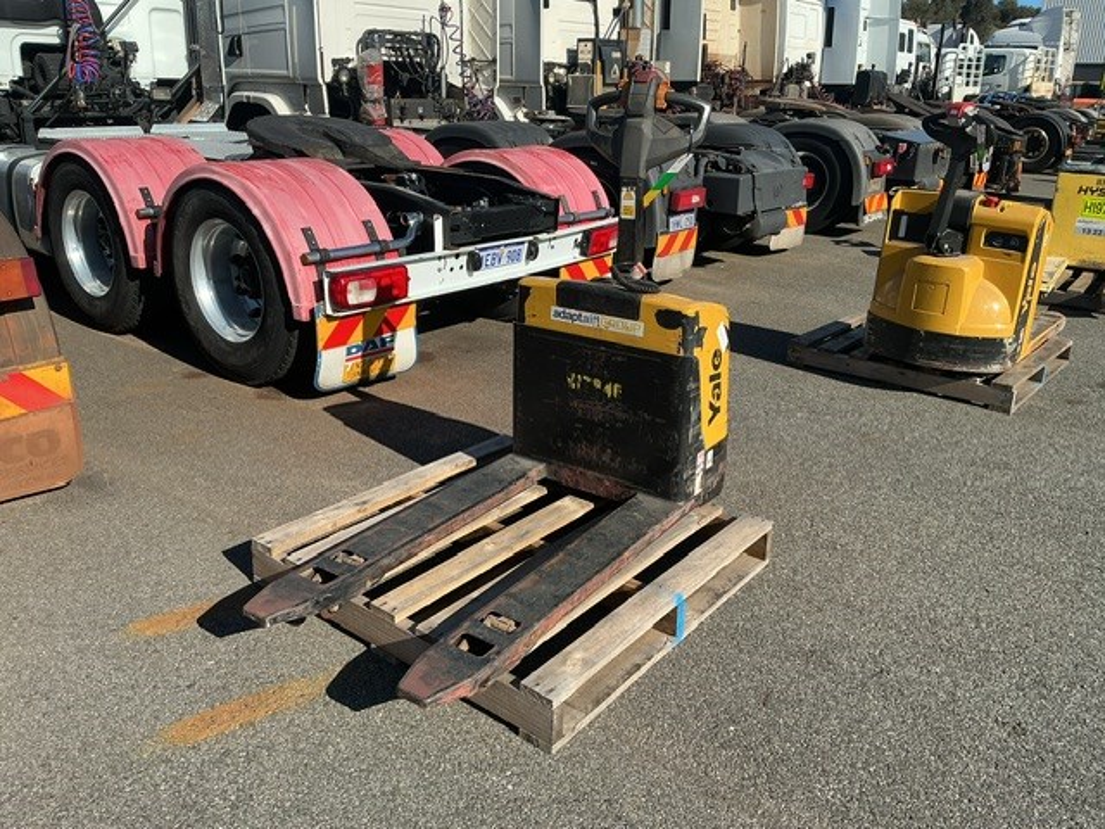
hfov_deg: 61.7
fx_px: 926
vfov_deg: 48.2
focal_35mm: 29
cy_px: 414
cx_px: 552
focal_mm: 3
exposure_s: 1/1490
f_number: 1.8
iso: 25
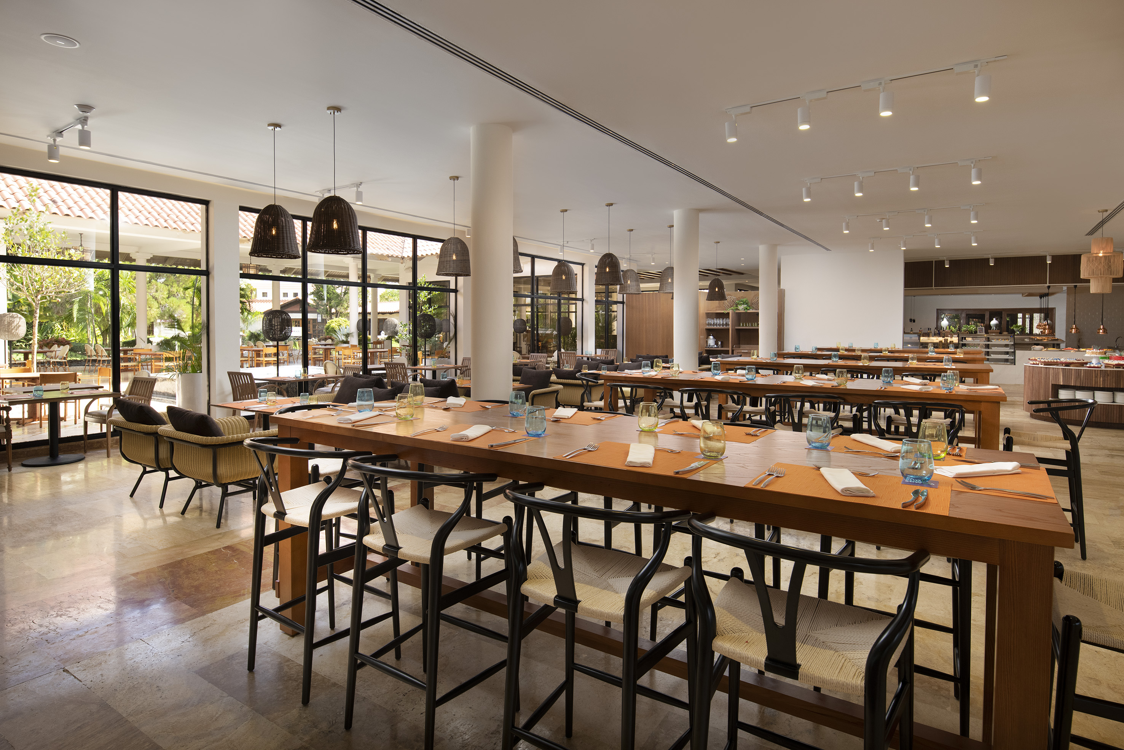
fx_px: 593
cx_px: 562
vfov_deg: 64.6
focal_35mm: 19
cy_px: 375
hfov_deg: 86.9
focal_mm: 19
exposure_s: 1/100
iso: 500
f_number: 8
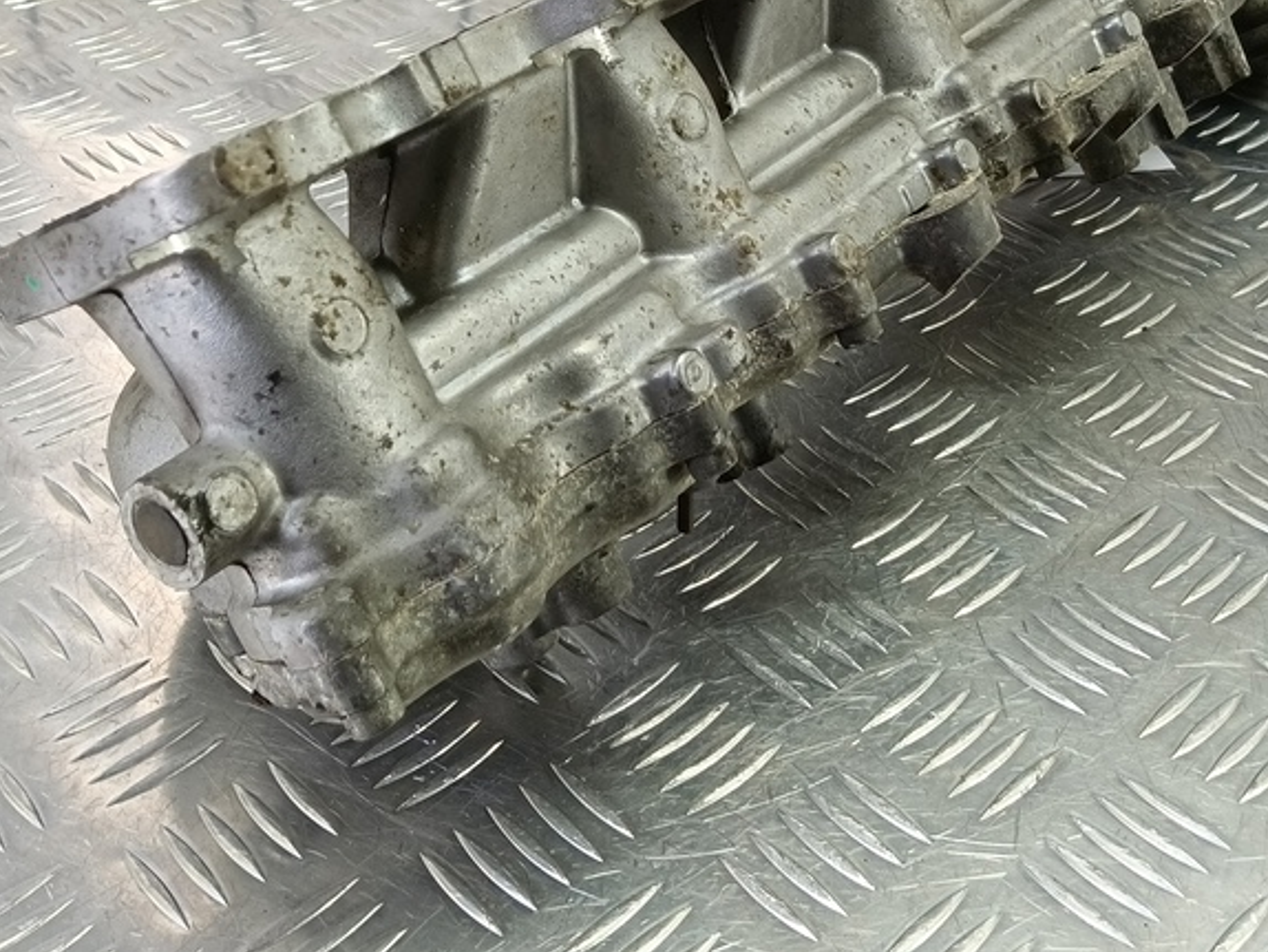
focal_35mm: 41
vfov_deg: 34.1
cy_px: 186
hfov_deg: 45.6
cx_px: 738
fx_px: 1502
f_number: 1.6
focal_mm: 4.11
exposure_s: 1/50
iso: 150
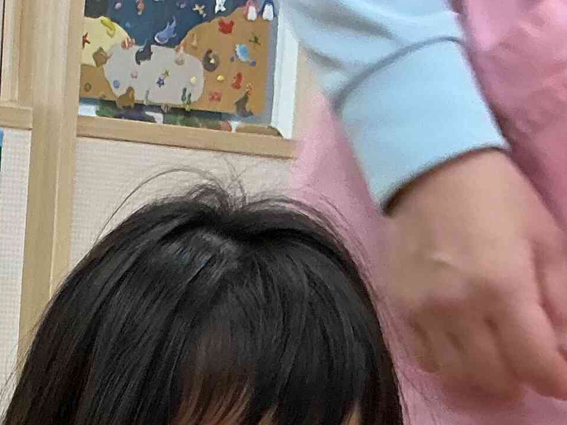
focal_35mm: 121
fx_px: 1982
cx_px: -280
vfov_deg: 11.5
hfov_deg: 15.1
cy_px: 733
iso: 80
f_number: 1.8
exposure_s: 1/50
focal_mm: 3
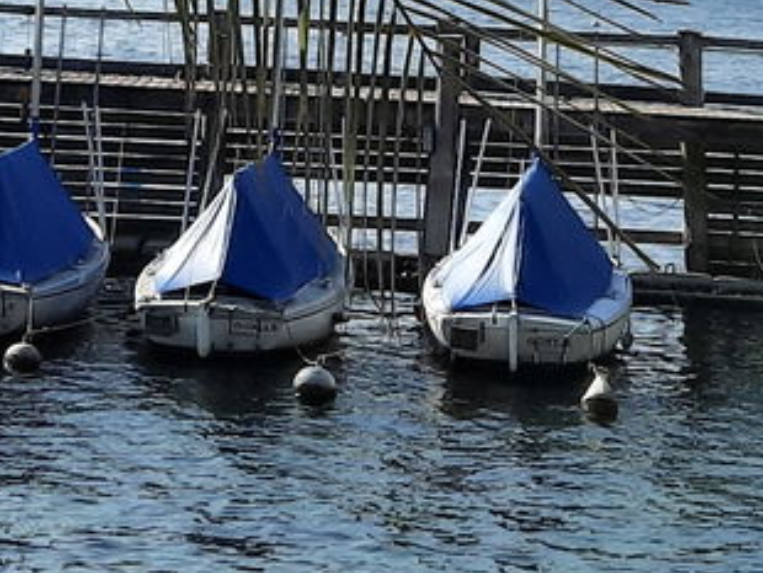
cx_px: 217
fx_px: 2846
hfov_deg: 15.2
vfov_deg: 10.7
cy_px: -507
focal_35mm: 129
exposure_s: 1/1876
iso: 32
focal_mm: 4.6
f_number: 2
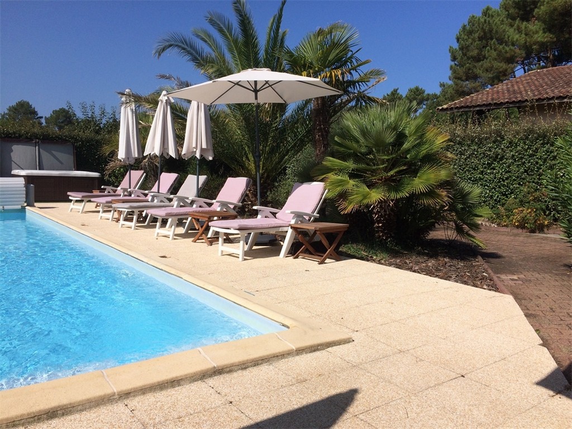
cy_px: 214
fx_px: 479
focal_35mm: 29
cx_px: 286
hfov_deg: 61.7
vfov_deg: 48.2
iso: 32
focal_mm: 4.15
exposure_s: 1/3425
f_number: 2.2
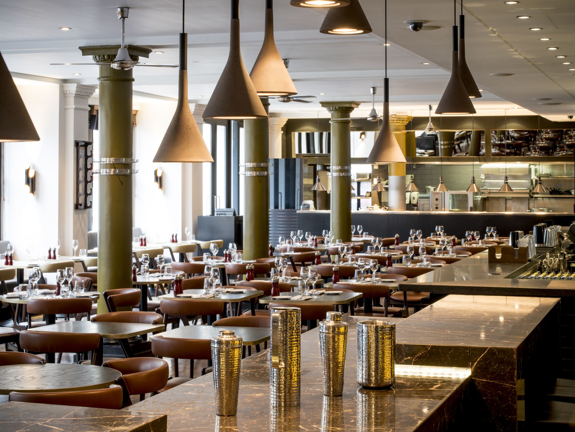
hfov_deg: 27.8
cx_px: 288
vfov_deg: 21.0
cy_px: 216
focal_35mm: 70
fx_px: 1163
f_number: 22
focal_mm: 90
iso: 100
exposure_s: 15
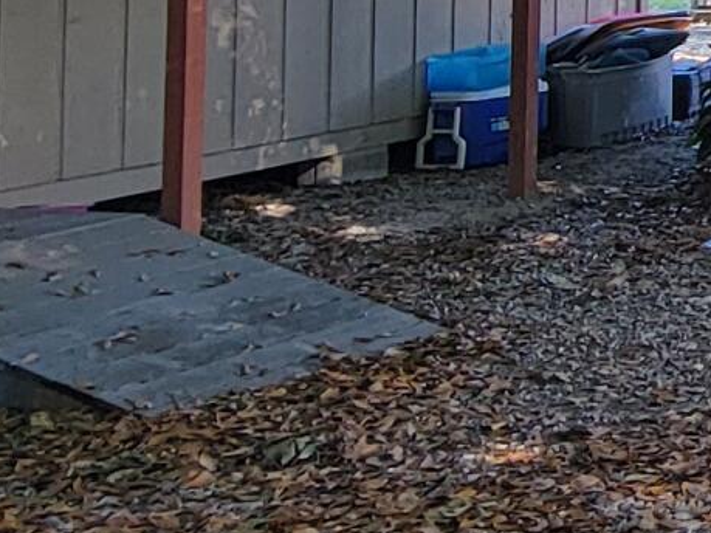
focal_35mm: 85
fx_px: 1745
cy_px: -192
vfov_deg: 16.3
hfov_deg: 17.8
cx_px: 1328
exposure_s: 1/120
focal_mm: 2.2
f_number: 2.2
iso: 64
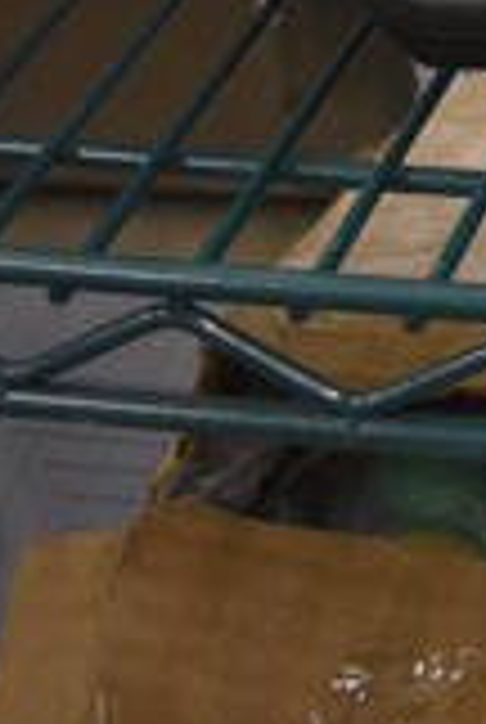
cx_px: 1350
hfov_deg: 8.0
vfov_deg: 11.1
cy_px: -1050
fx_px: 3085
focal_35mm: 153
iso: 1100
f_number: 3.5
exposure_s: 1/125
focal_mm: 18
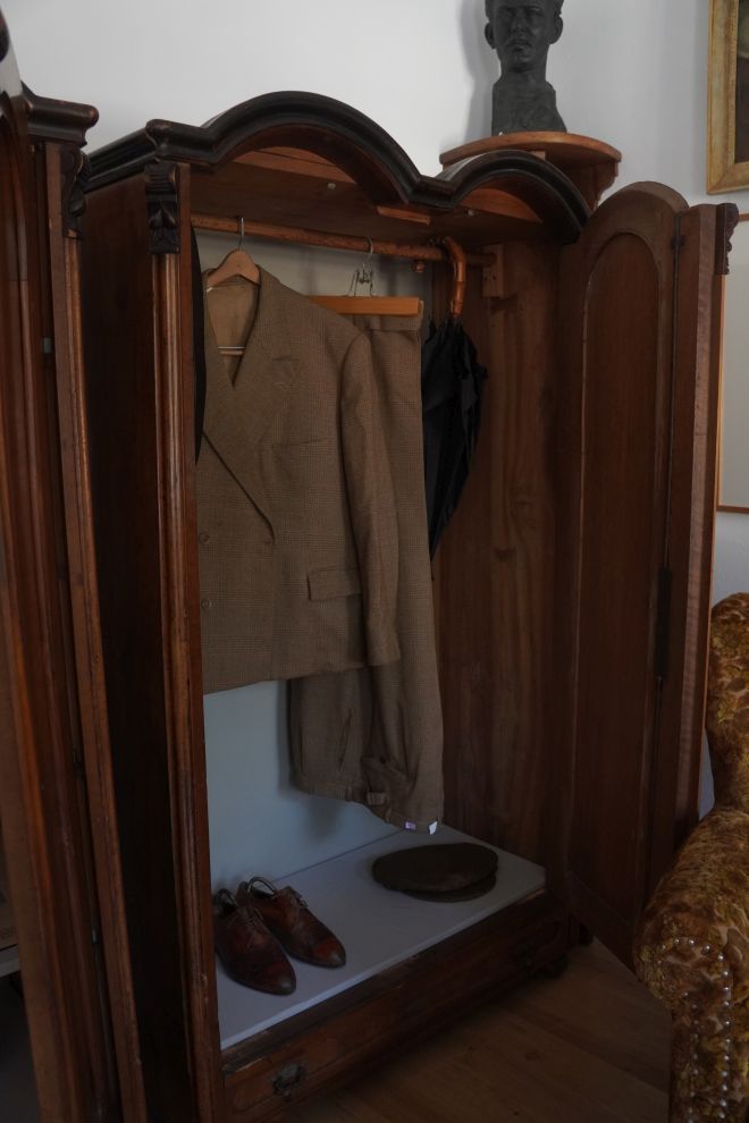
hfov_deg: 43.8
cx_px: 374
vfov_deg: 62.2
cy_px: 562
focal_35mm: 30
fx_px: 931
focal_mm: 19.9
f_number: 3.2
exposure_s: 1/125
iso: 1250
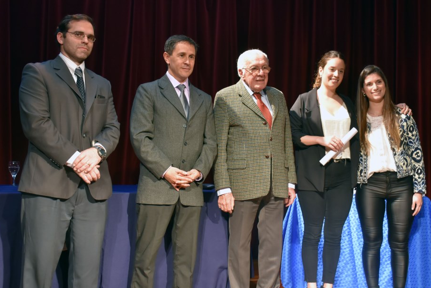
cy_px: 151
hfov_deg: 43.1
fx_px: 546
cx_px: 225
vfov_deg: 29.5
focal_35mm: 46
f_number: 4
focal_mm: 27
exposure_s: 1/50
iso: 800
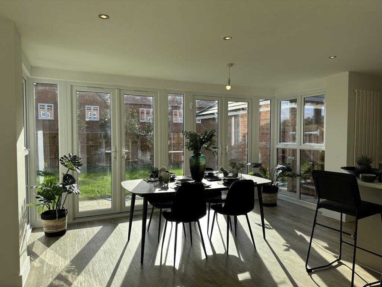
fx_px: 265
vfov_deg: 56.8
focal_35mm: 24
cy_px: 144
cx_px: 191
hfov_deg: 71.6
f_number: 1.78
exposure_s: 1/1357
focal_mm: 6.86
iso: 80
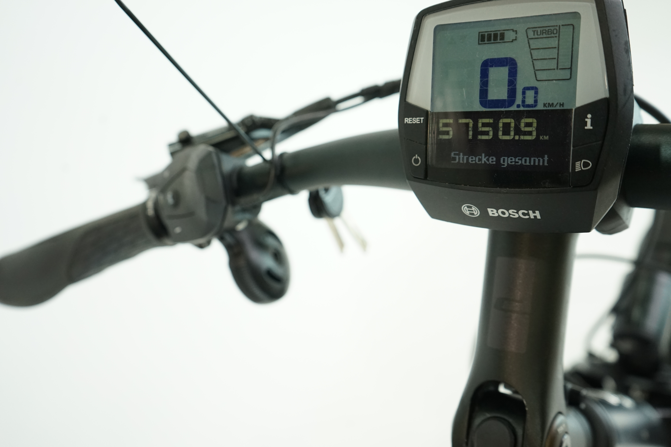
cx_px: 336
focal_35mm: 33
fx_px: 615
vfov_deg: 40.0
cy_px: 224
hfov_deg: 57.2
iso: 2000
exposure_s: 1/200
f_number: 5
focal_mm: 33
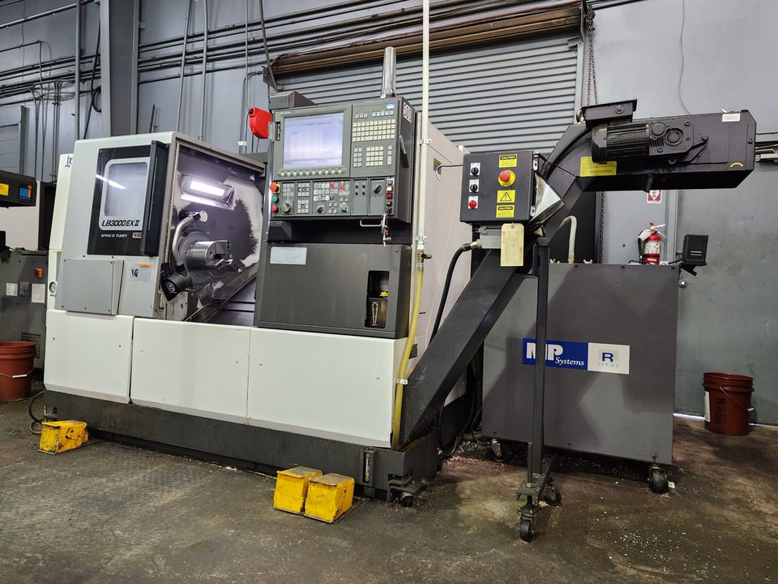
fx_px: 517
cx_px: 389
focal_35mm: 23
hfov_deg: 73.9
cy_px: 292
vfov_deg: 58.9
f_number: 1.8
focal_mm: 6.4
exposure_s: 1/120
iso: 500
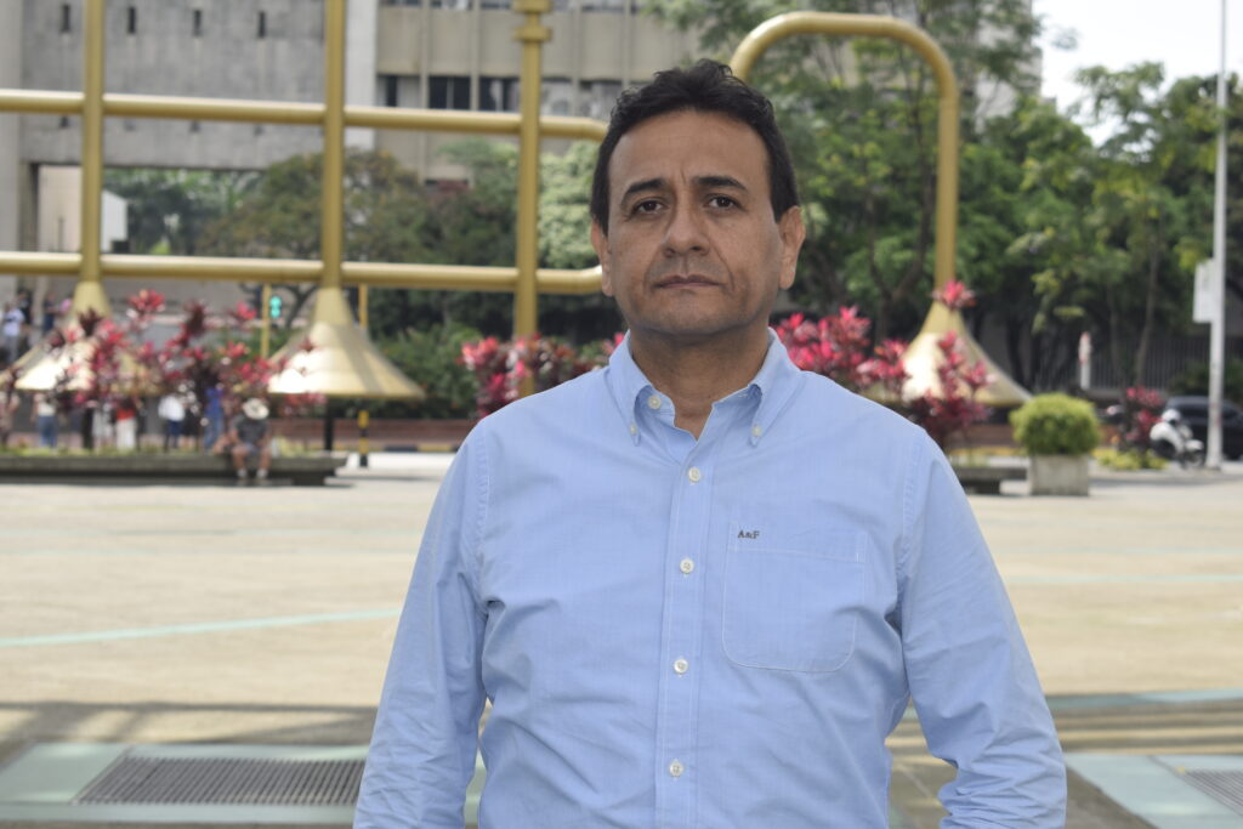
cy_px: 414
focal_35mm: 82
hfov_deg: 24.6
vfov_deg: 16.6
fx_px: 2849
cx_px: 622
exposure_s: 1/200
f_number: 7.1
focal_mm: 55
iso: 100
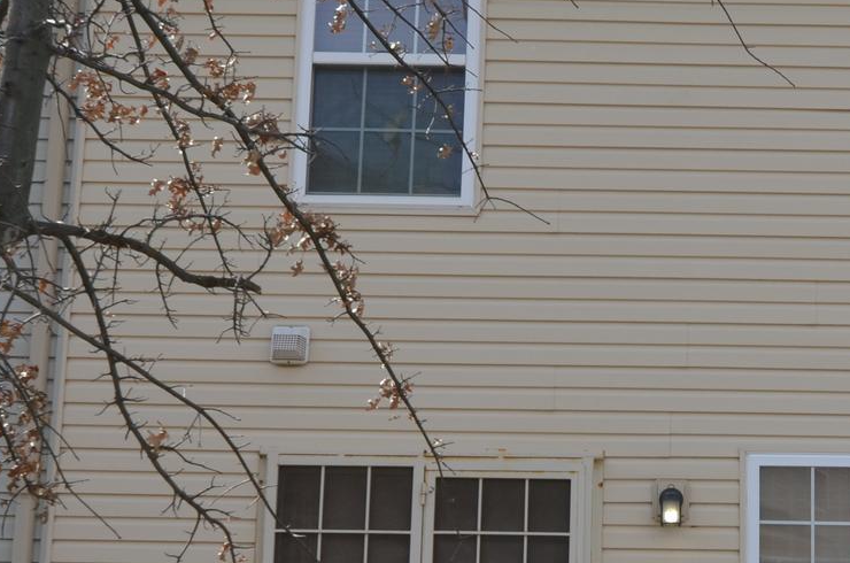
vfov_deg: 16.2
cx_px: 646
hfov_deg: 24.2
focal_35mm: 83
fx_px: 1956
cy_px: 460
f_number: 8
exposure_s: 1/250
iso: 180
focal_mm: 20
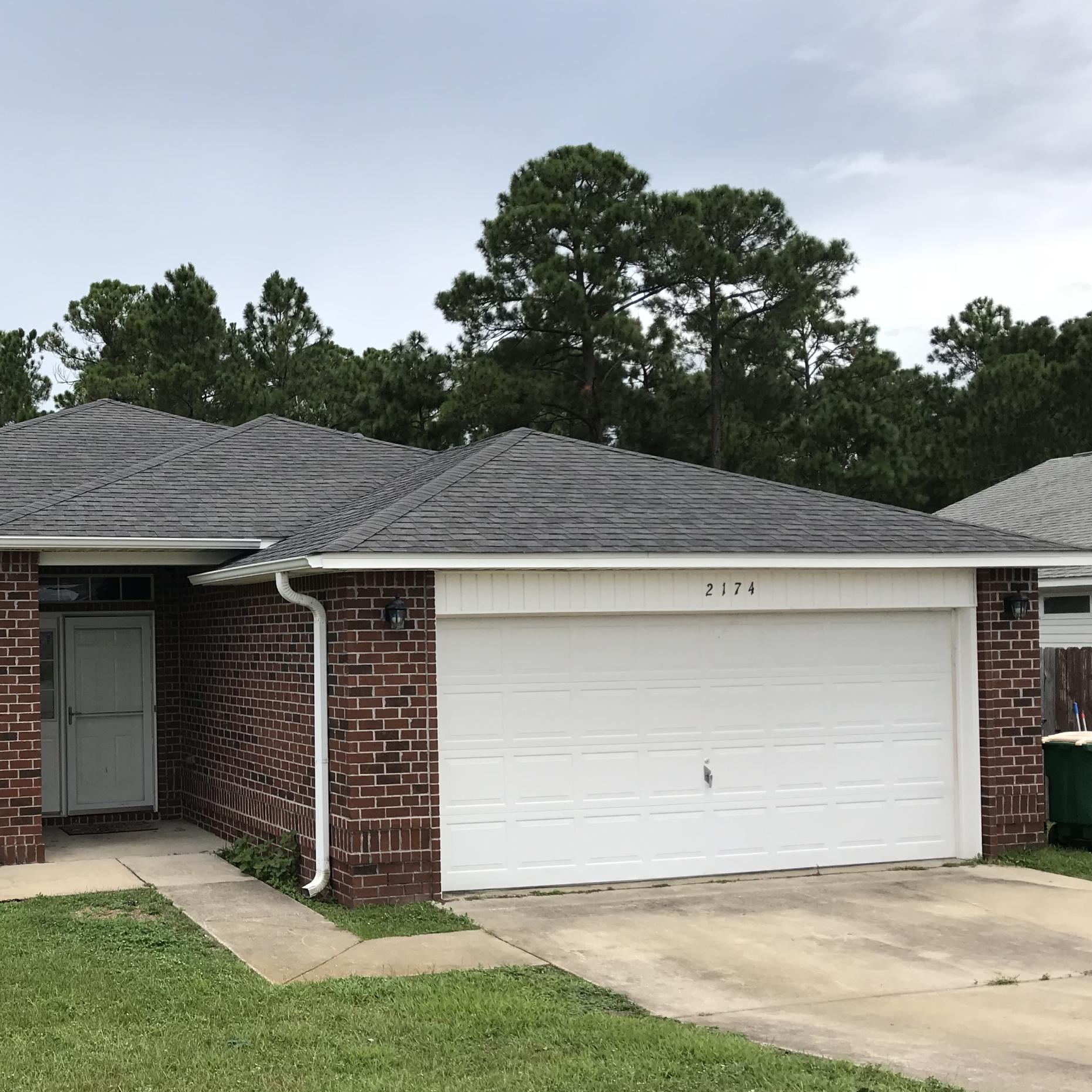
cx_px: 214
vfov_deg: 41.7
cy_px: 642
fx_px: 1428
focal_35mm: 40
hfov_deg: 40.1
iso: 20
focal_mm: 3.99
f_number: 1.8
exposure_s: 1/1473
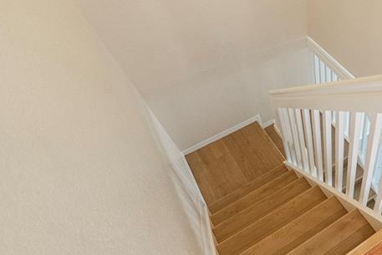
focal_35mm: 29
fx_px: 306
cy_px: 143
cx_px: 328
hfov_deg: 57.0
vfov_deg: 45.1
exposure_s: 1/200
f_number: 4
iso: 1000
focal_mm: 11
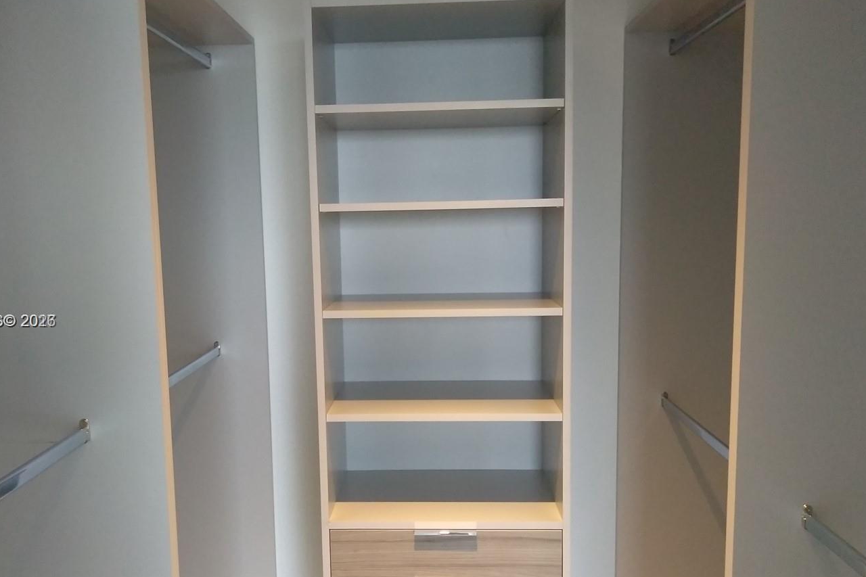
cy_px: 322
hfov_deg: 69.2
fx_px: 625
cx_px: 386
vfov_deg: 49.4
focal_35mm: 26
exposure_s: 1/30
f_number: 2.2
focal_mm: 3.46
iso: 572
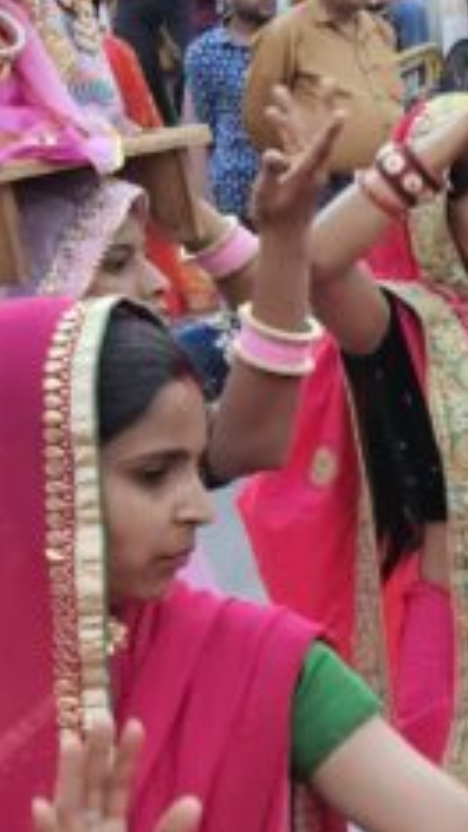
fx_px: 2407
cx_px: 1337
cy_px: 467
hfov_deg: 9.2
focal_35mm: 109
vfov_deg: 19.6
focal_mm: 5.4
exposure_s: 1/180
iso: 50
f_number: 1.8
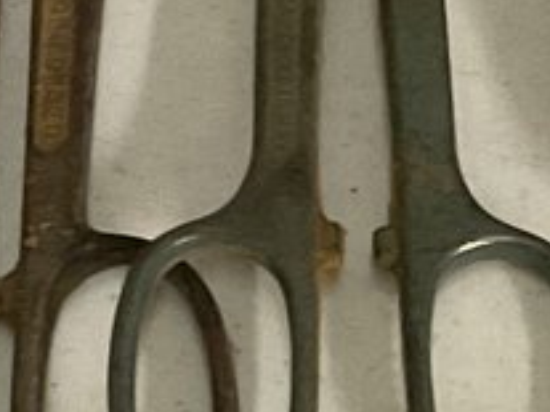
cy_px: 610
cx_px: 743
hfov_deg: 9.2
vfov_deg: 6.9
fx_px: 3366
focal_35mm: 212
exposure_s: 1/60
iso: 250
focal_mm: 3
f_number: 1.8
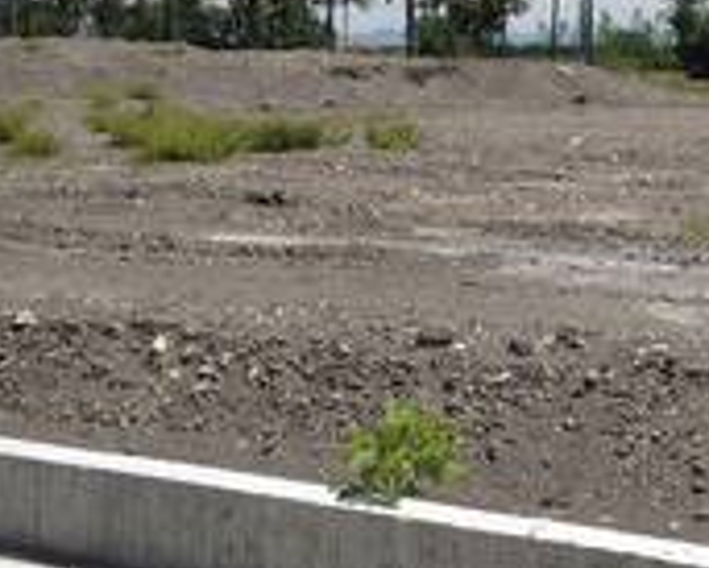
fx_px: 1512
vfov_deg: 21.2
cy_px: 162
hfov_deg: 25.9
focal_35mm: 72
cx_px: 568
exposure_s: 1/2404
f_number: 2.4
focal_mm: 4.28
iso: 50
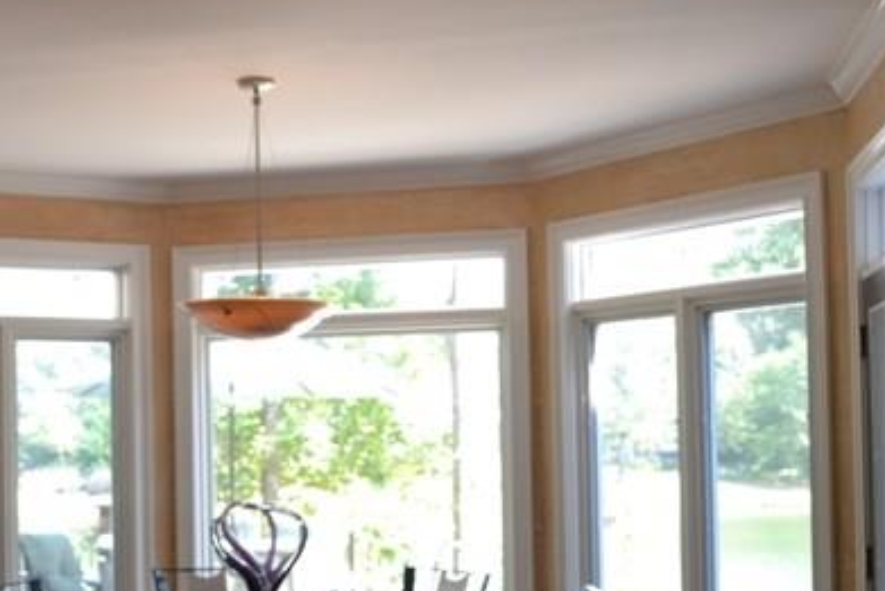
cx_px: 217
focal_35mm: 59
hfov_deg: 33.2
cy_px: 420
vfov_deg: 22.9
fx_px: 1451
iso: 400
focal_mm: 24
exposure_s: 1/60
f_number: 4
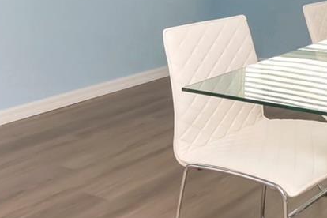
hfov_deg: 30.9
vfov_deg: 21.4
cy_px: -58
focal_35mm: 58
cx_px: 356
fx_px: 527
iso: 500
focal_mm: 10
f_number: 10
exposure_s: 1/200
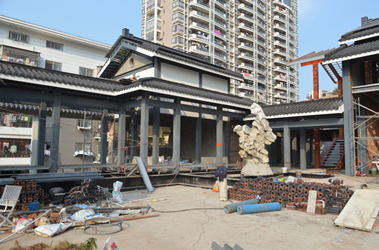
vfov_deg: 47.6
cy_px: 125
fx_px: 283
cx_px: 190
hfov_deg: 67.5
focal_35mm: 27
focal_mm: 18
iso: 140
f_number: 8
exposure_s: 1/250
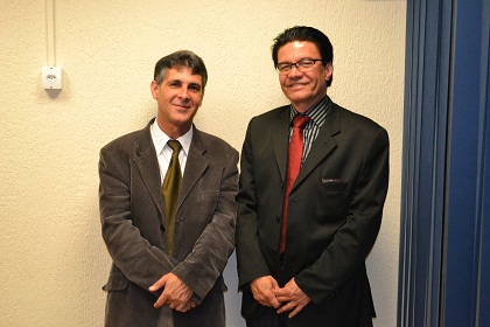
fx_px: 715
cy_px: 164
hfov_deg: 37.9
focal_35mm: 52
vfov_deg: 25.8
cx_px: 245
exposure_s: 1/60
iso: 1600
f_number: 5
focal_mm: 35
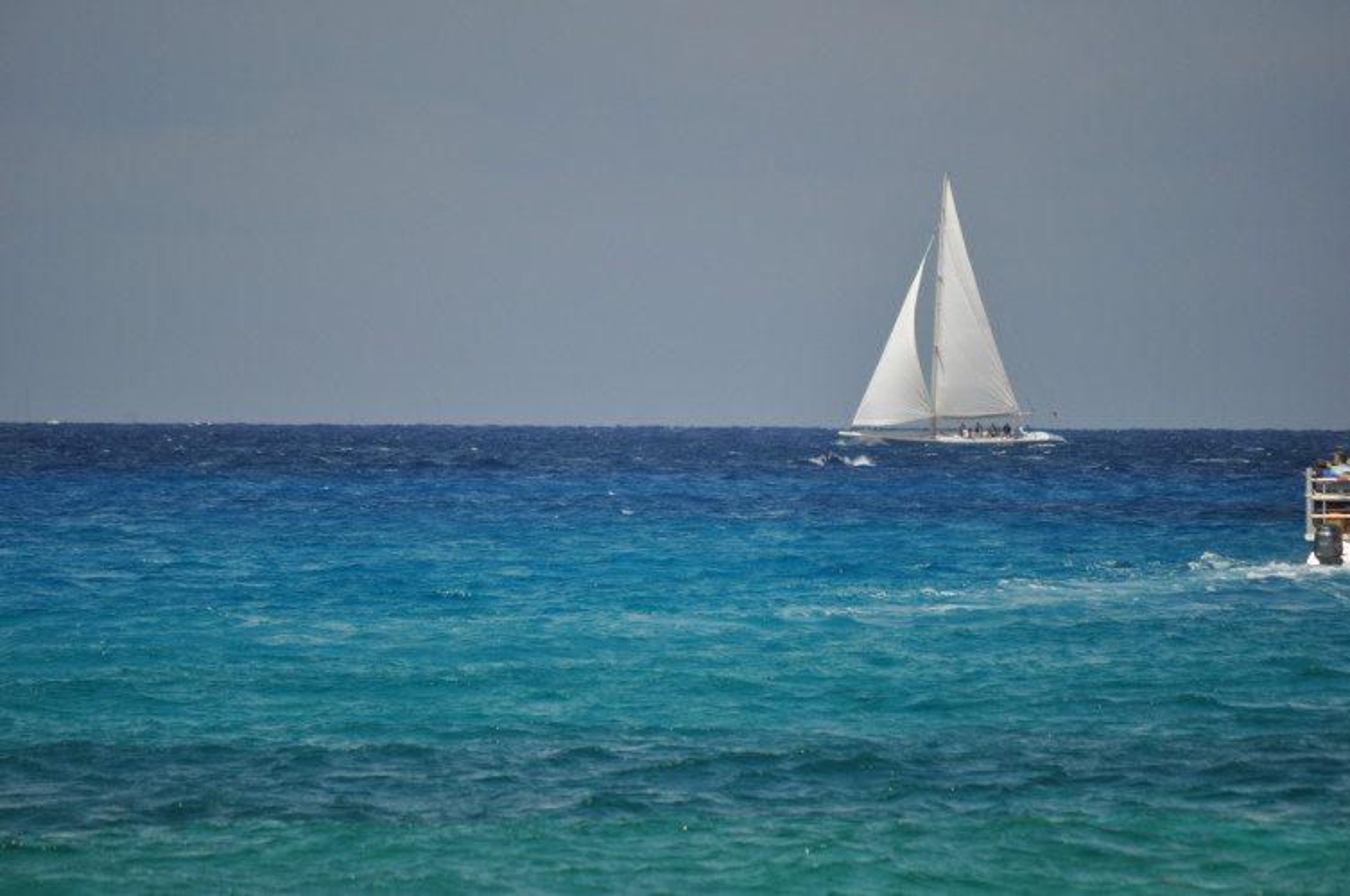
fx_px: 11235
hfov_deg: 6.9
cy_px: 448
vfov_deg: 4.6
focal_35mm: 300
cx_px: 675
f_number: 5.6
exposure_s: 1/2000
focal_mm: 200
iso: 220
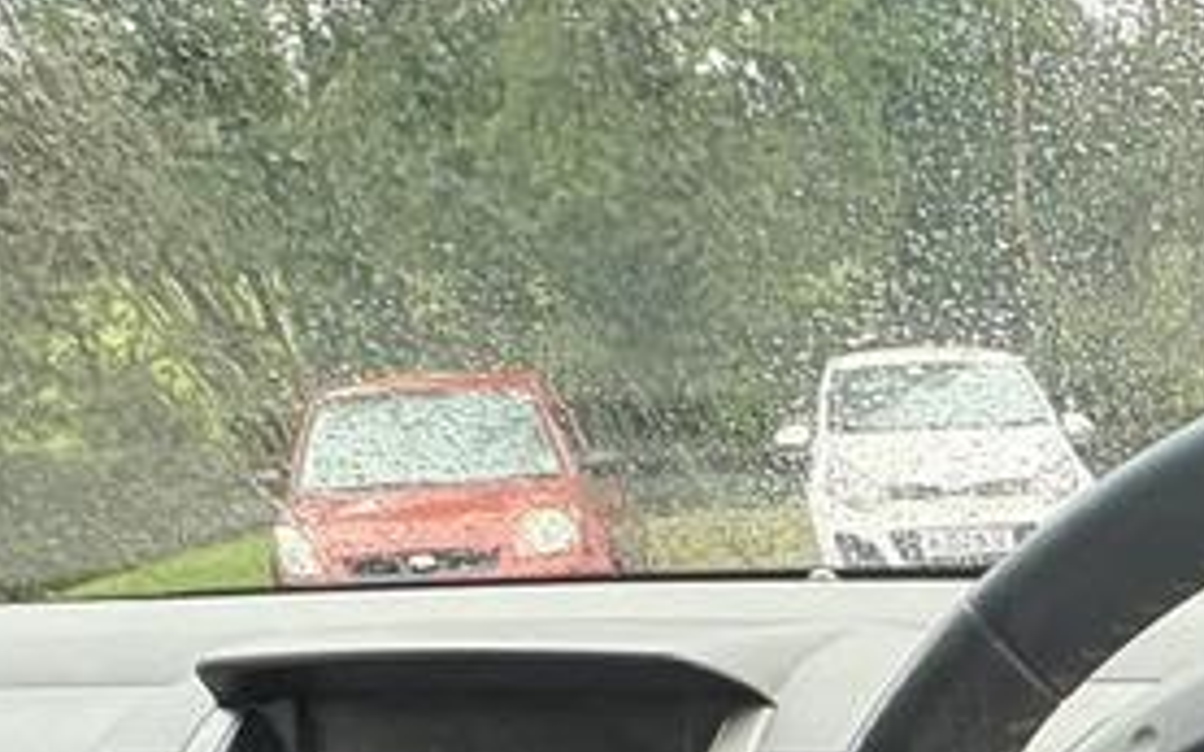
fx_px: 1575
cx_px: 1404
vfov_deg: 19.5
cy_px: 1378
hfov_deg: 34.5
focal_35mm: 48
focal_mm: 2.22
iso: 200
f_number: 2.2
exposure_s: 1/71
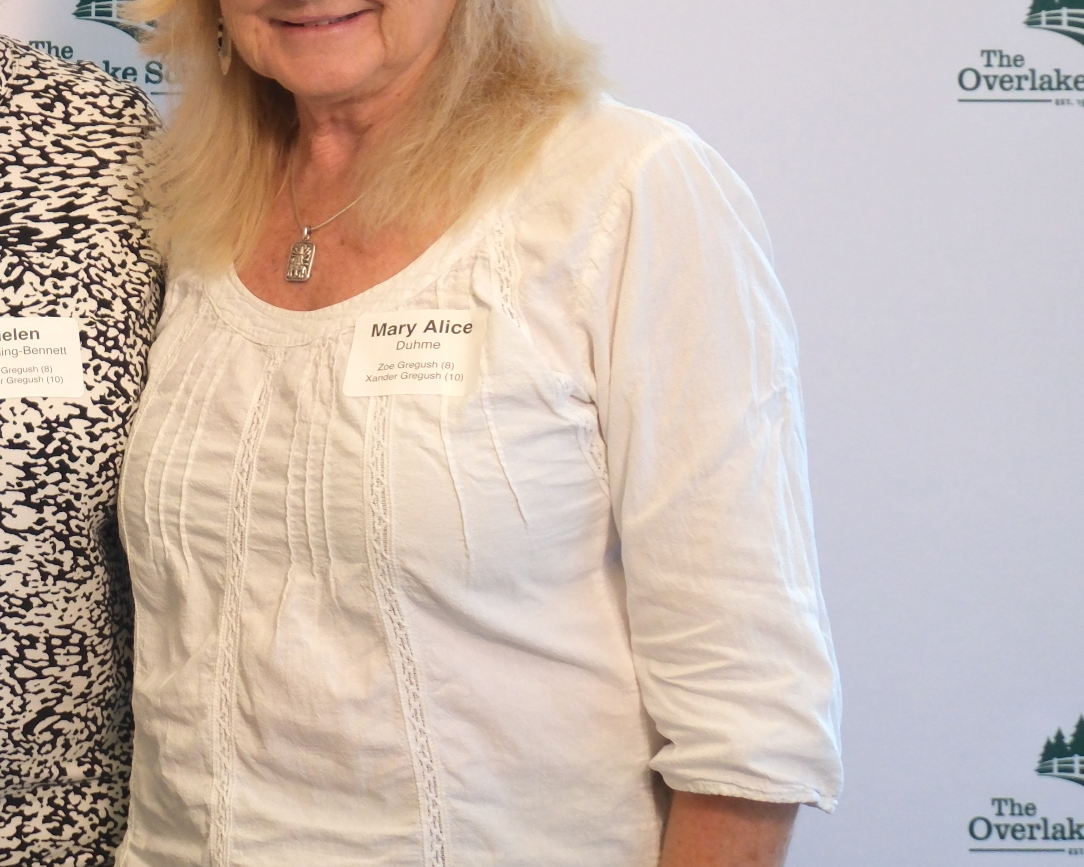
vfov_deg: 18.0
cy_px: 281
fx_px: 2727
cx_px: -521
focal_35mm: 85
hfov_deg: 19.7
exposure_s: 1/125
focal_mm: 18.9
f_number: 4
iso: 1000
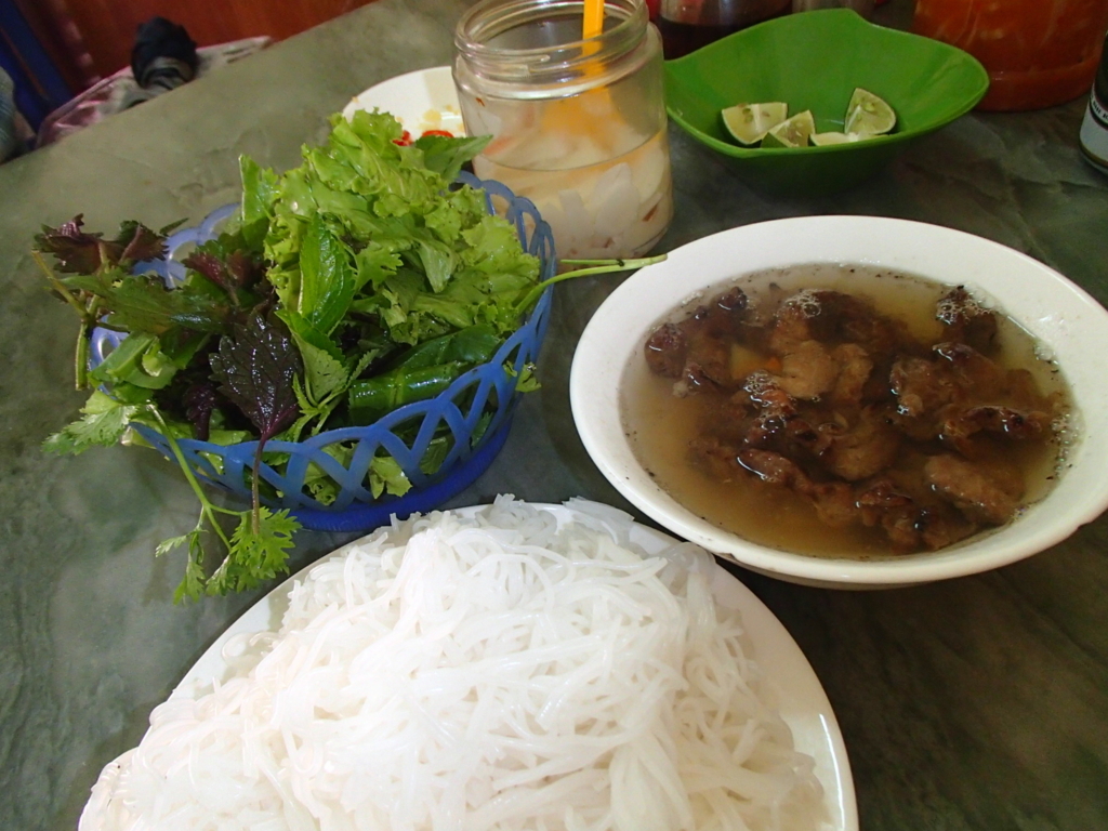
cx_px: 554
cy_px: 416
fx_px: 896
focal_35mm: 28
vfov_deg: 49.7
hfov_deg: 63.4
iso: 400
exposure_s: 1/30
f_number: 3.9
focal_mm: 5
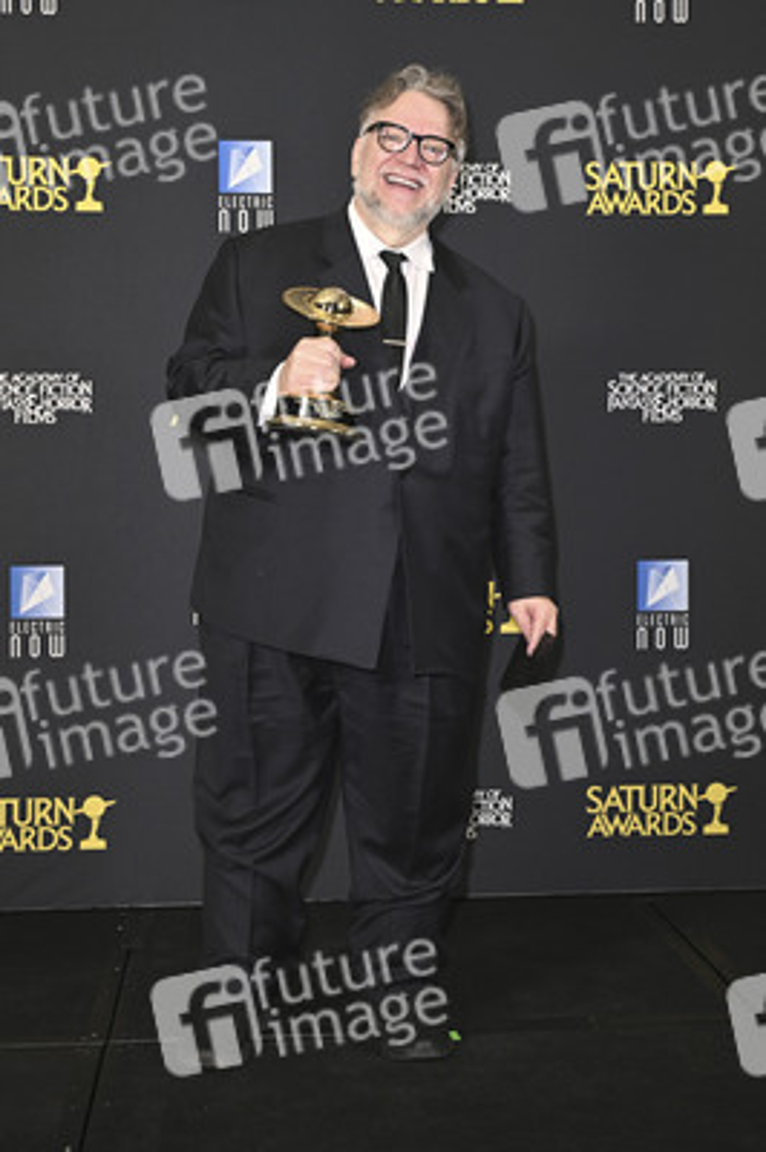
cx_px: 383
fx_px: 1439
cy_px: 576
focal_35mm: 45
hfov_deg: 29.8
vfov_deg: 43.6
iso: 2000
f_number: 5
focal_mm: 45
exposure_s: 1/320
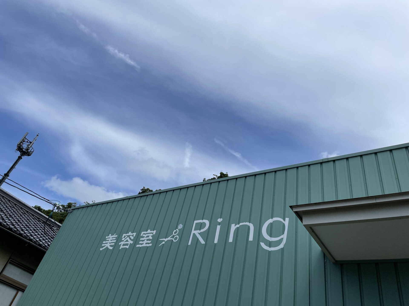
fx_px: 307
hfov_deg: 67.3
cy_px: 153
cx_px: 204
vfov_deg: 53.1
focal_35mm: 26
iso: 32
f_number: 1.6
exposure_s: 1/5814
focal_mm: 4.2
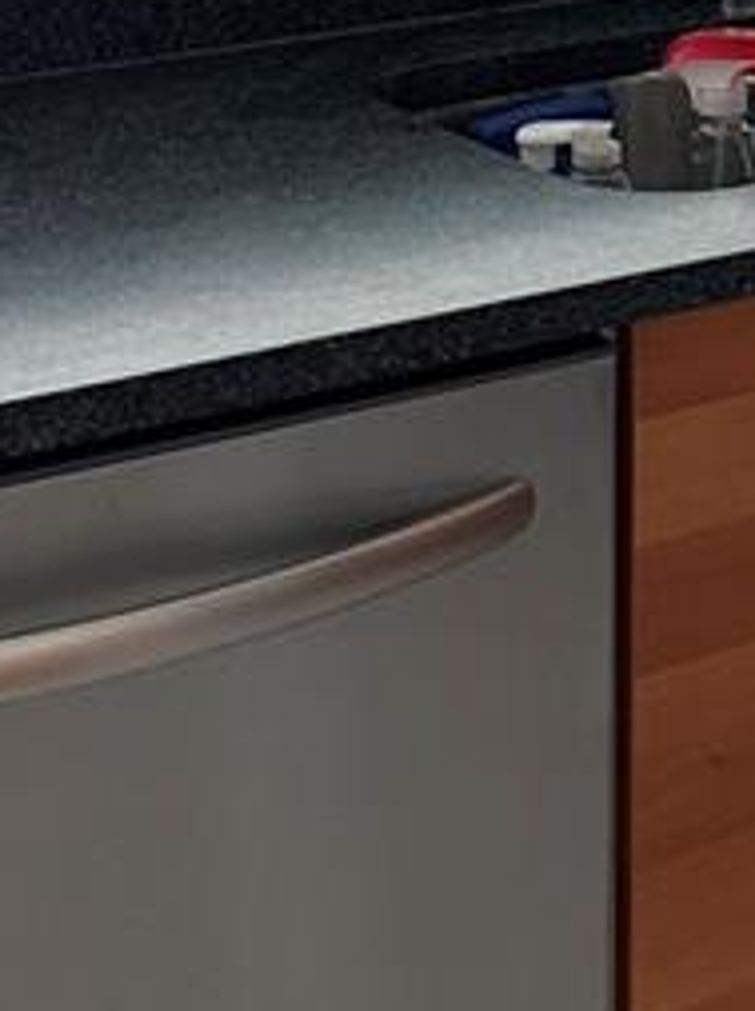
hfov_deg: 12.0
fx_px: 3324
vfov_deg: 16.7
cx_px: 1314
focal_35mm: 114
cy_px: -152
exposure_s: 1/120
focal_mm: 6.86
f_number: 1.78
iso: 125
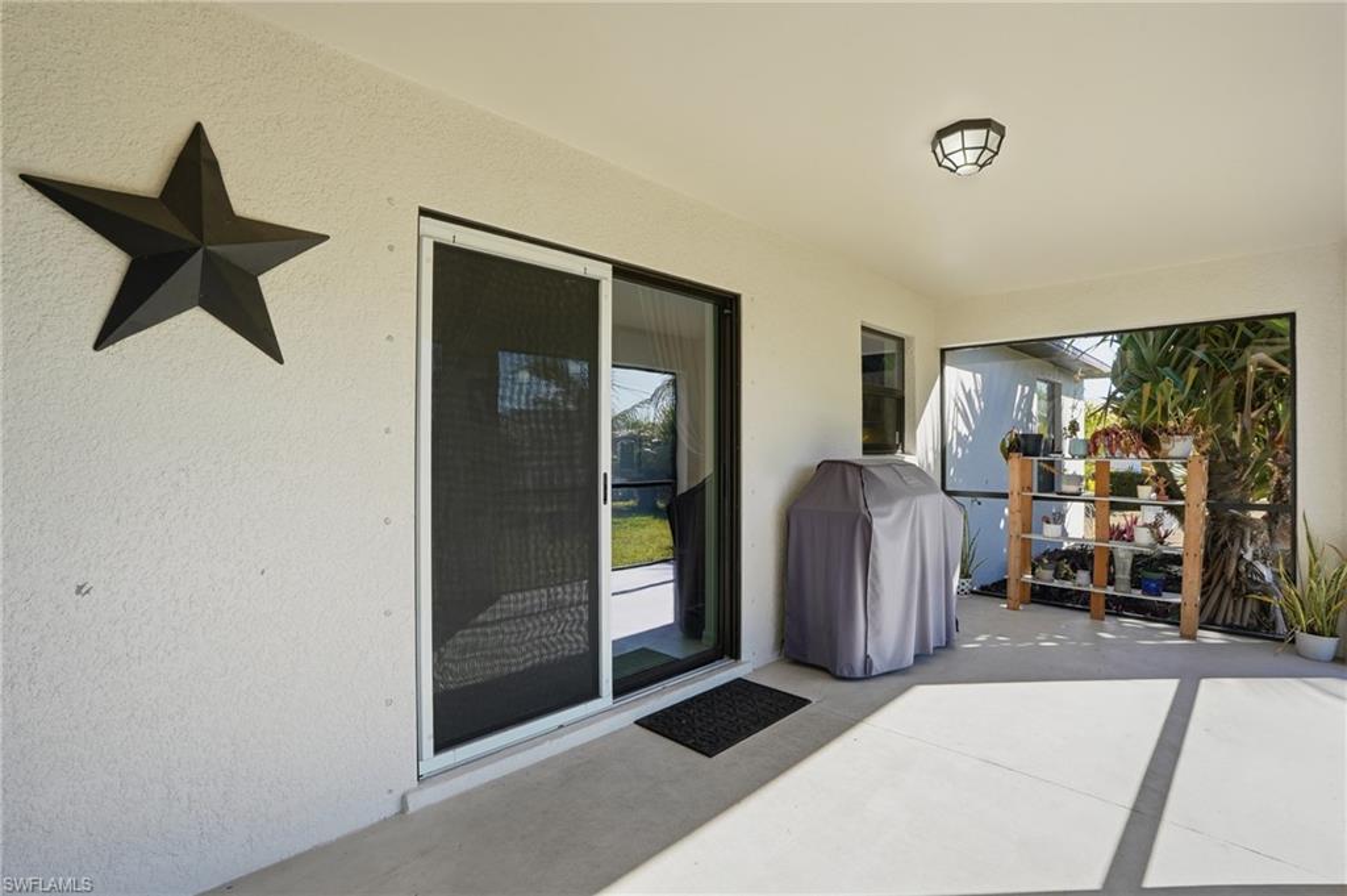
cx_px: 674
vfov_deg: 73.7
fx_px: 598
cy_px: 448
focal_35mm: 16
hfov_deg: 96.8
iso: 400
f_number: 9
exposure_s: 1/4000
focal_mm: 16
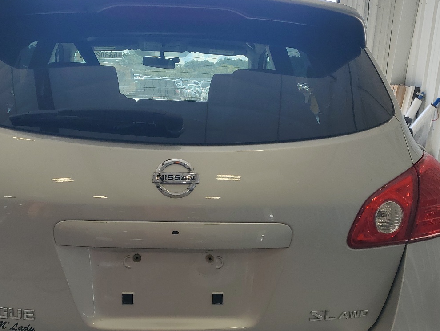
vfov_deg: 34.1
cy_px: 218
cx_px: 174
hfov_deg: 44.5
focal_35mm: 42
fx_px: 534
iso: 50
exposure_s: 1/769
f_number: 1.5
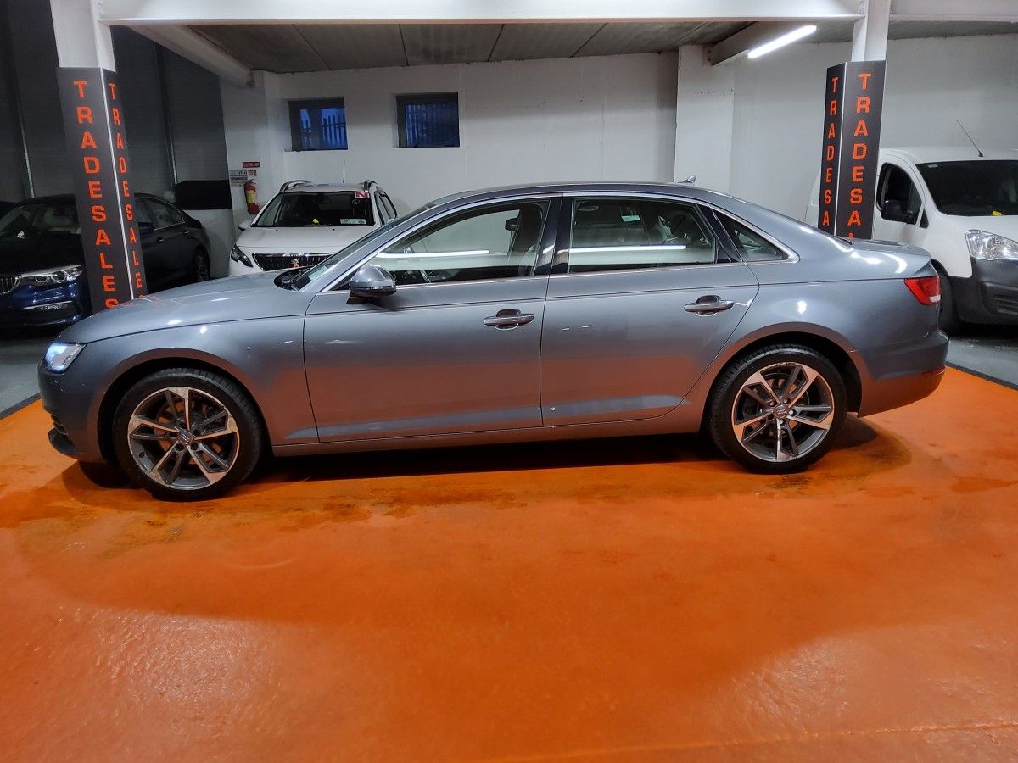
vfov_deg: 53.1
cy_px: 382
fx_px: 765
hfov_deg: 67.3
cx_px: 509
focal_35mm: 26
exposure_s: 1/50
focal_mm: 3.08
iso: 320
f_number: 2
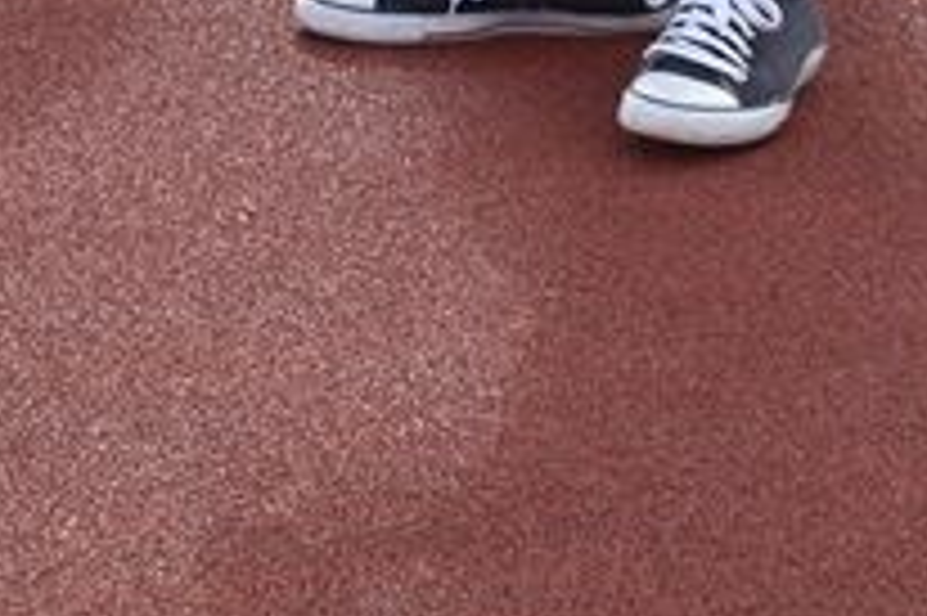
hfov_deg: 7.9
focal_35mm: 261
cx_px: 108
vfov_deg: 5.1
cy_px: -753
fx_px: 6728
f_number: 4.5
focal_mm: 35
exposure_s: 1/320
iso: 100
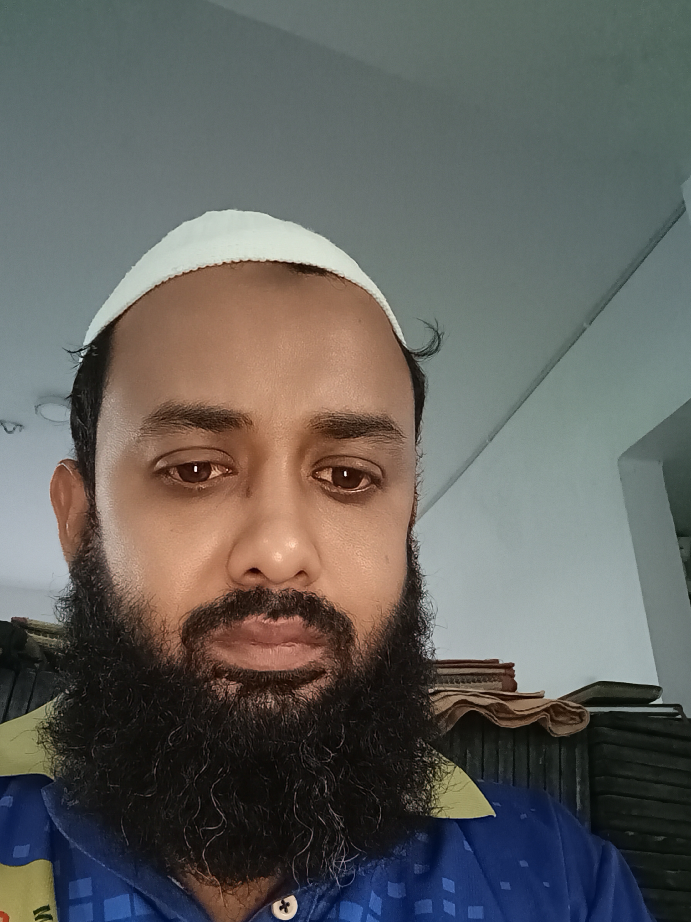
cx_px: 283
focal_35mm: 30
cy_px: 590
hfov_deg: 46.6
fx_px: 799
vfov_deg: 59.0
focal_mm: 2.87
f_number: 2.4
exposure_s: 1/25
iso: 3200
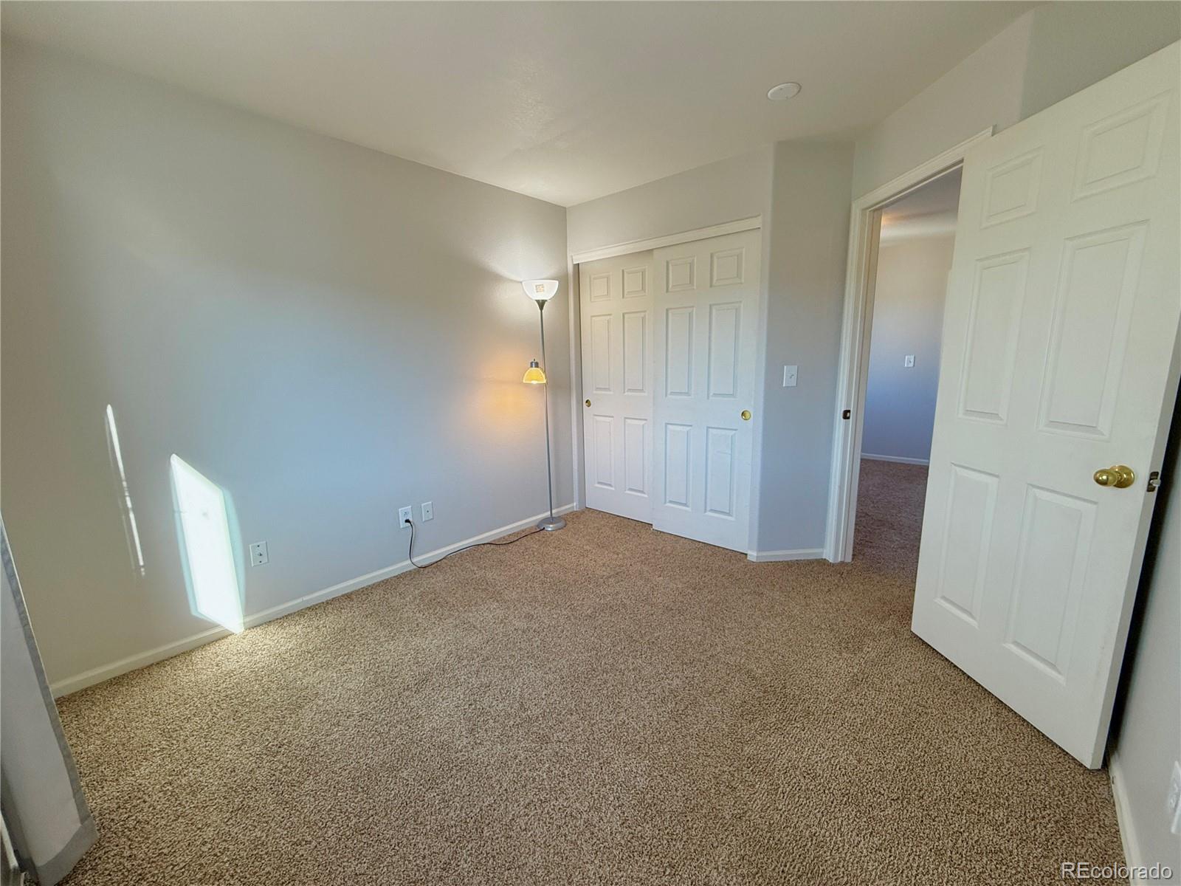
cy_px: 443
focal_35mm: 14
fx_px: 478
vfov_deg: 85.7
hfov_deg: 102.1
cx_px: 590
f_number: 2.2
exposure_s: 1/120
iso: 200
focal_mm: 2.22
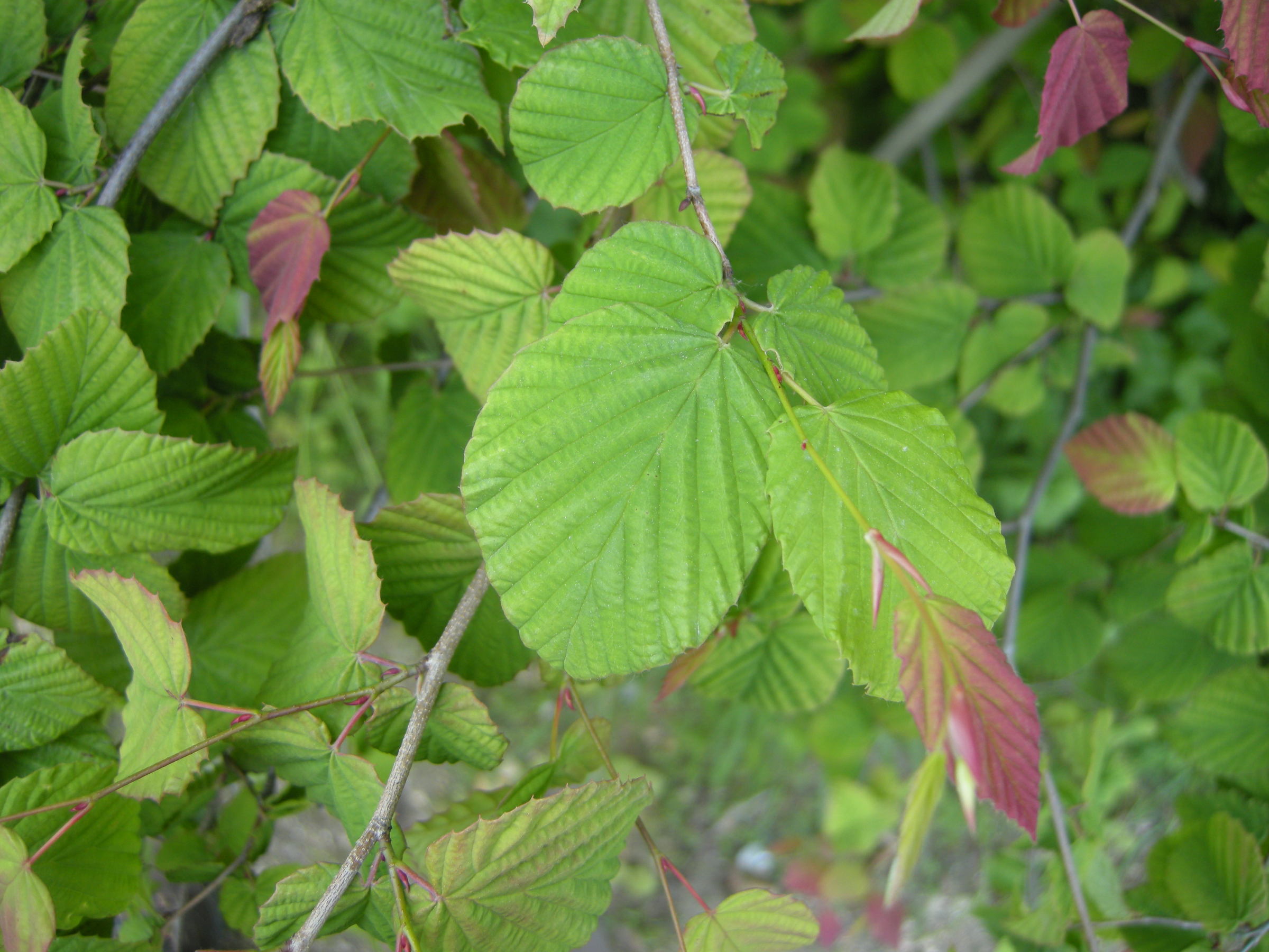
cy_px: 476
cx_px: 634
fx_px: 1283
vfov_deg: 40.7
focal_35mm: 35
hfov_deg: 52.6
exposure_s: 1/53
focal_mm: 7.5
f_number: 2.7
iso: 64
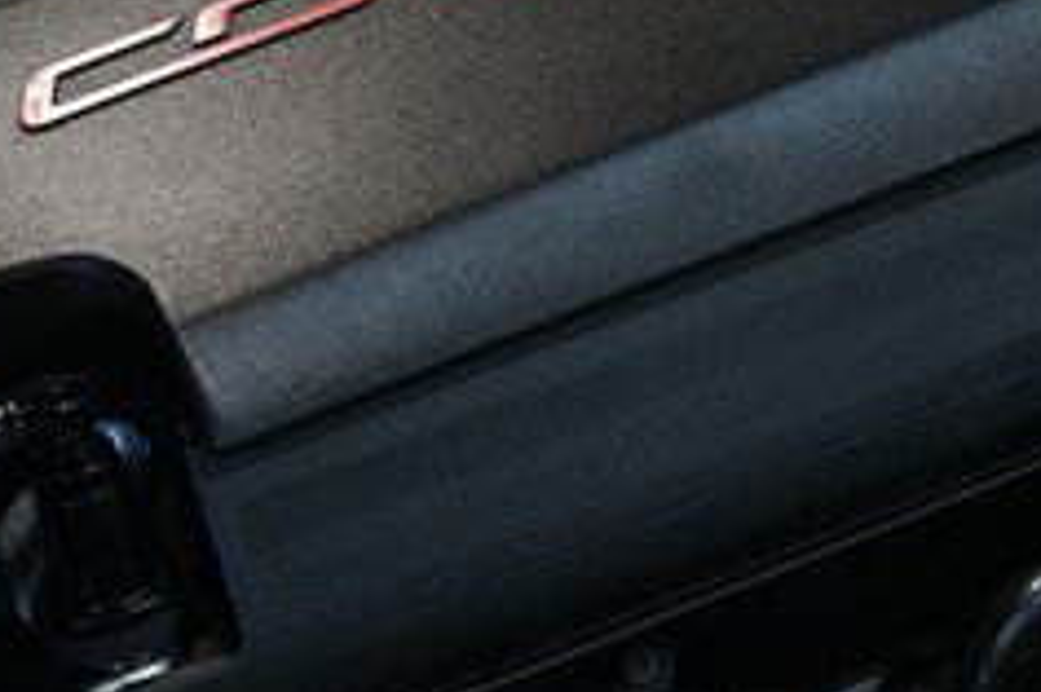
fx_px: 3525
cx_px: 291
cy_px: -176
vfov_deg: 11.0
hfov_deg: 16.7
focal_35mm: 122
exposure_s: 1/125
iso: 2000
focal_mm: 30
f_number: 4
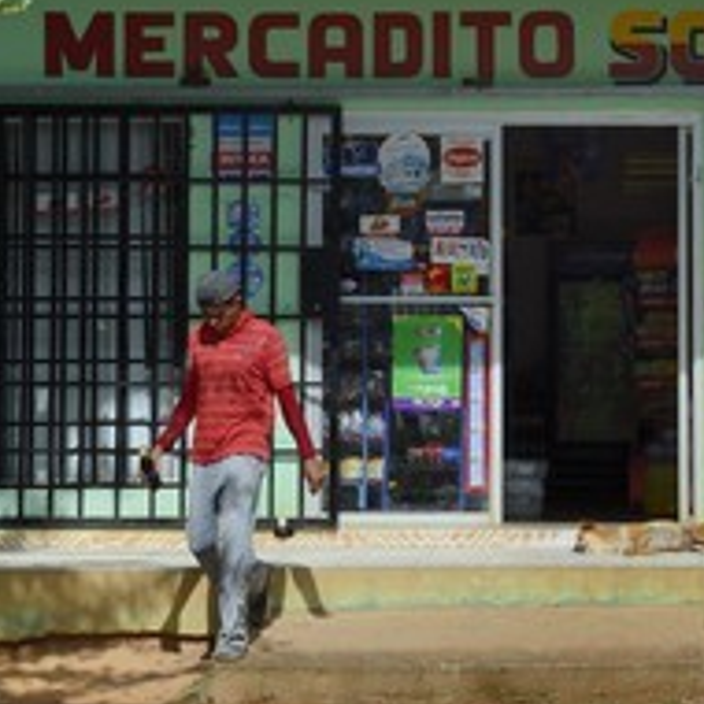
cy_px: 285
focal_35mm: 113
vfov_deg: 15.4
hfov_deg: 15.4
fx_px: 2600
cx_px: 448
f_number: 16
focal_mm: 60
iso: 200
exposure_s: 1/250
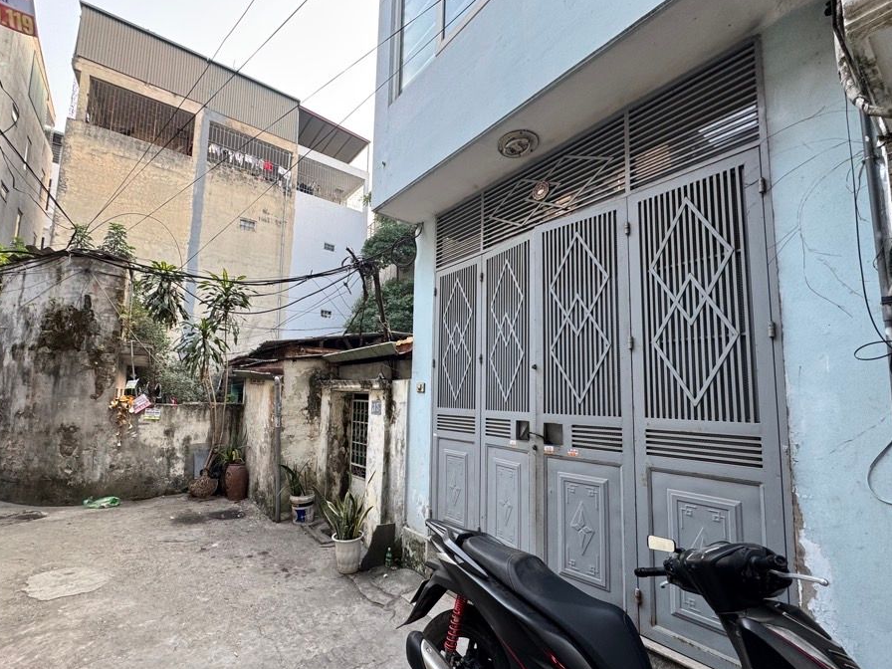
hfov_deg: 94.4
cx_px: 416
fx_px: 412
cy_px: 360
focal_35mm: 16
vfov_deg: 78.0
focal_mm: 2.22
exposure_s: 1/99
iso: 64
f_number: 2.2
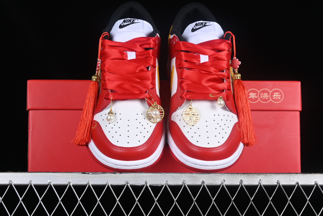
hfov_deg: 27.0
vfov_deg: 18.2
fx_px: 673
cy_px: 108
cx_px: 162
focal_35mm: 75
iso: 160
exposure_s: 1/80
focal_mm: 50
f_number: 8
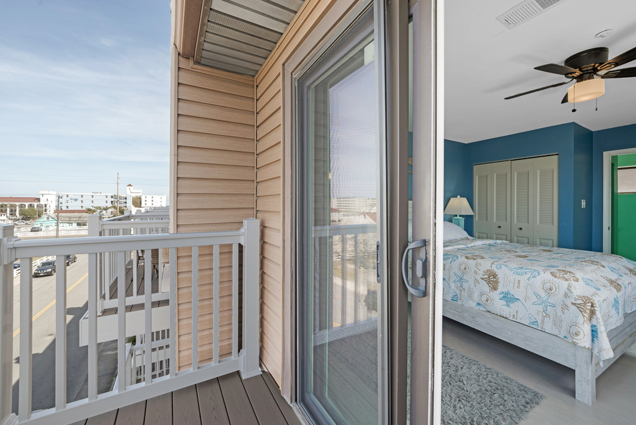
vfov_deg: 81.2
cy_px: 212
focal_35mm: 14
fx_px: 247
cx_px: 318
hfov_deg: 104.2
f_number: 8
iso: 320
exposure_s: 1/125
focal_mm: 14
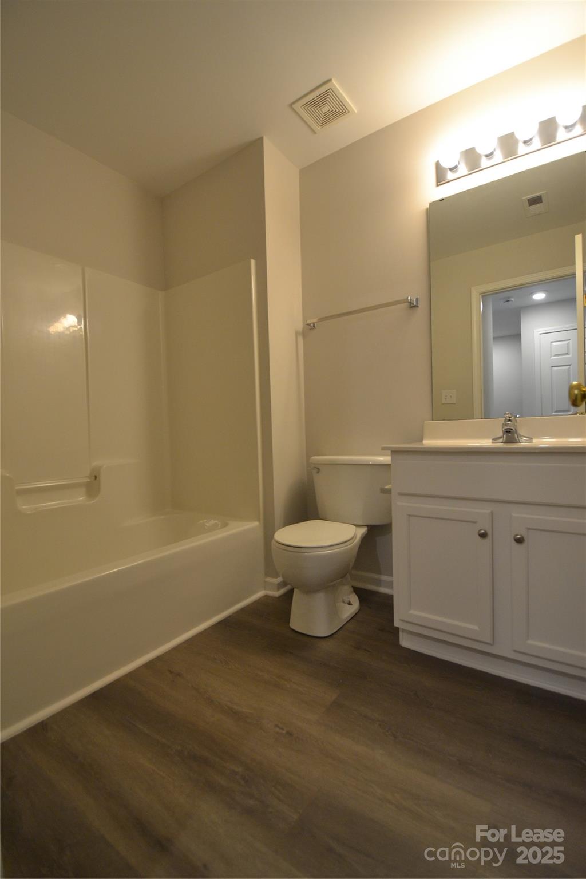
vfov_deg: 100.4
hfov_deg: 77.3
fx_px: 366
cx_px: 293
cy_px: 440
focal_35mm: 15
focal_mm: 10
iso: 720
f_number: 3.5
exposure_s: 1/60
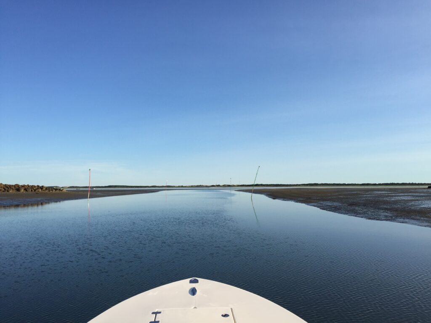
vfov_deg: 48.2
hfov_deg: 61.7
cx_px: 216
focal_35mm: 29
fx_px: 361
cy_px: 162
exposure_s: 1/1883
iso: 32
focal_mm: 4.15
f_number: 2.2
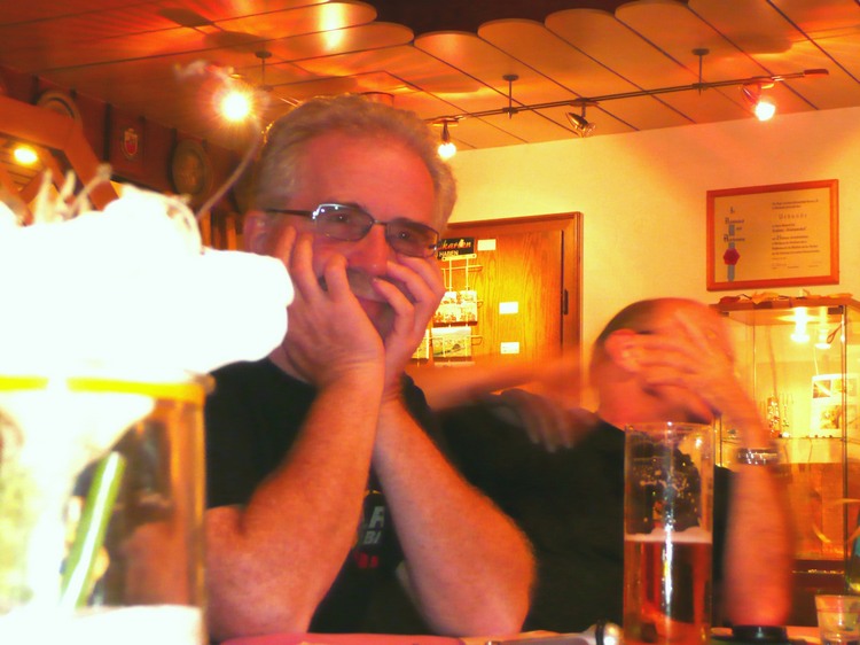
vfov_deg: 20.4
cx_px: 430
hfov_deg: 27.0
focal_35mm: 72
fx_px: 1788
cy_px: 322
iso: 200
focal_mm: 11.8
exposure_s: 1/8
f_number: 4.6
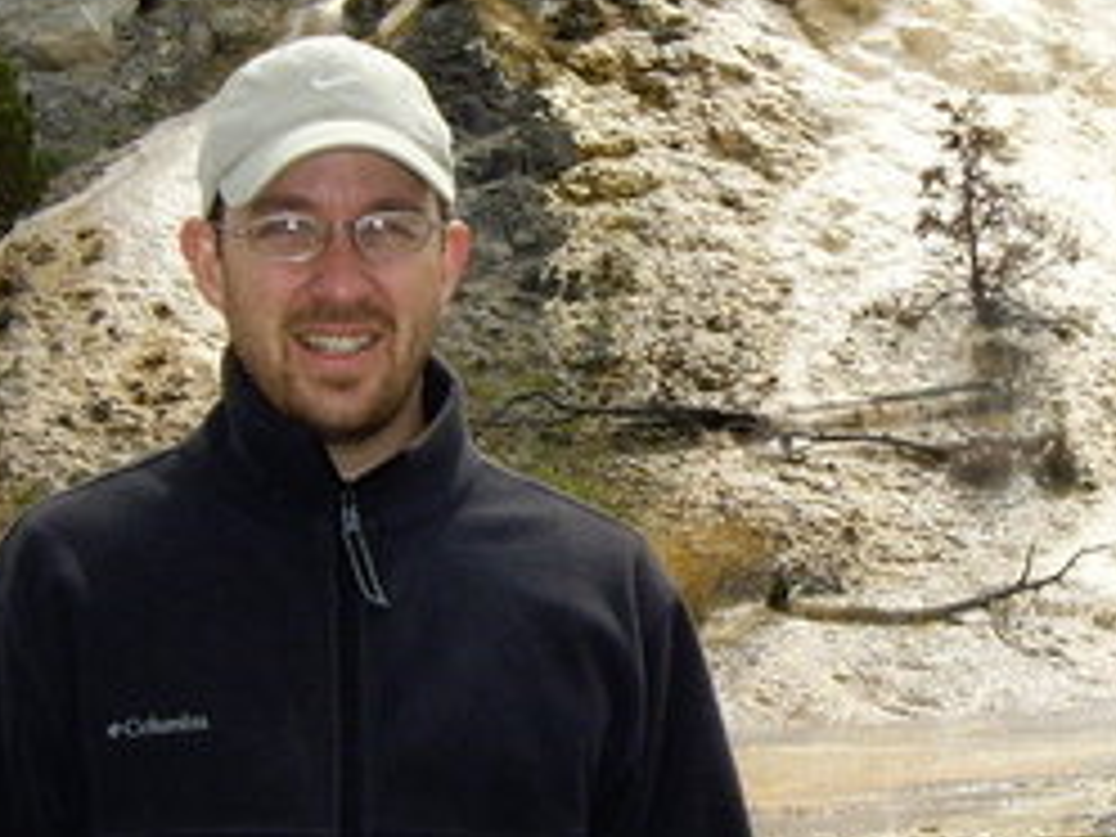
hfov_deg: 19.9
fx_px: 3159
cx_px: 792
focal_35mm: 98
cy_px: 324
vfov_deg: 15.1
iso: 100
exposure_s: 1/1000
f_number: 4.3
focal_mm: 6.2
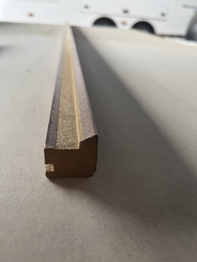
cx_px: 98
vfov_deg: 67.3
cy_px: 131
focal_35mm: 26
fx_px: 197
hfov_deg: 53.1
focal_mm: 5.1
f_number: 1.6
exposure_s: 1/80
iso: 125
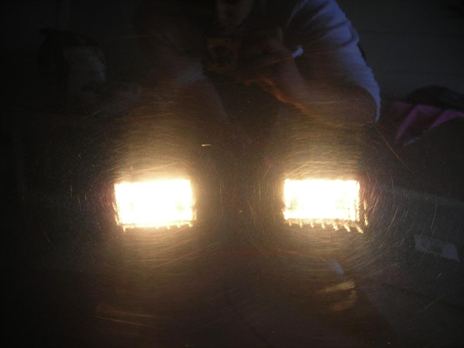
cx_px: 232
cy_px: 174
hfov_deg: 49.0
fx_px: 509
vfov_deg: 37.7
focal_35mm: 38
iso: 50
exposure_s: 1/22.3
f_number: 3.2
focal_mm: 6.3
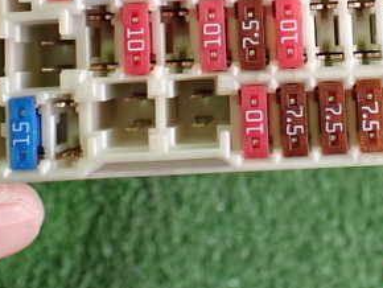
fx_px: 687
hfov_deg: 30.6
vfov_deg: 22.6
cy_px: -8
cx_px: 292
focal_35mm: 62
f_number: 2.3
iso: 640
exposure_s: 1/125
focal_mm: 5.4
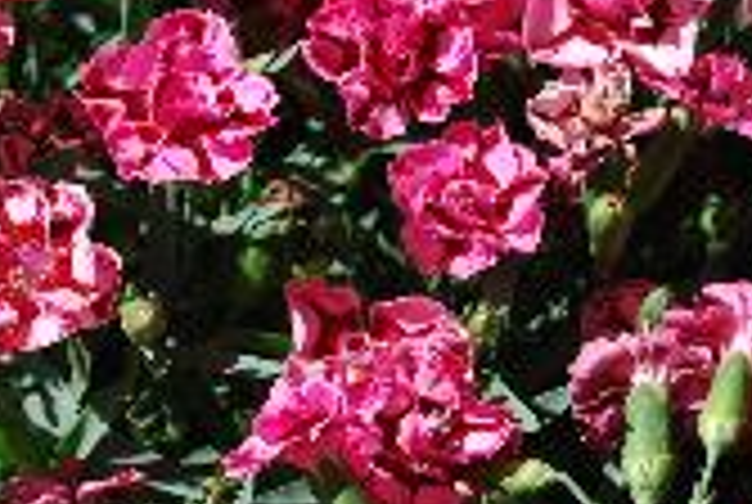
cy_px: 450
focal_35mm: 151
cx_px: 892
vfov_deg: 9.1
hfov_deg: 13.2
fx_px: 3160
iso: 100
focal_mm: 42
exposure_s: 1/125
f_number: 8
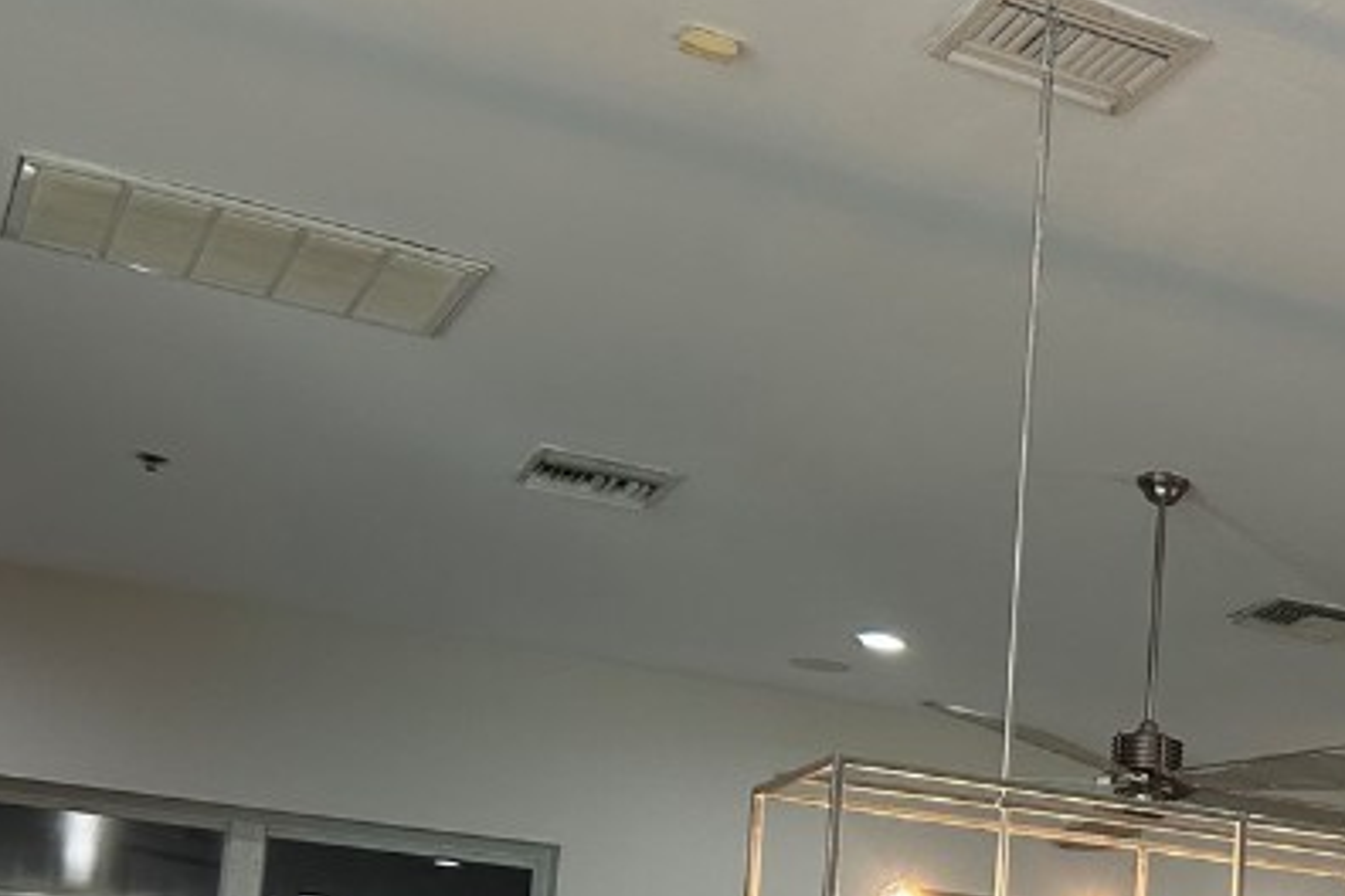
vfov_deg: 18.8
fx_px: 2615
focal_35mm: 70
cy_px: 950
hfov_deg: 25.9
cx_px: 1603
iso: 100
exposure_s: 1/120
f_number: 1.5
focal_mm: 5.7
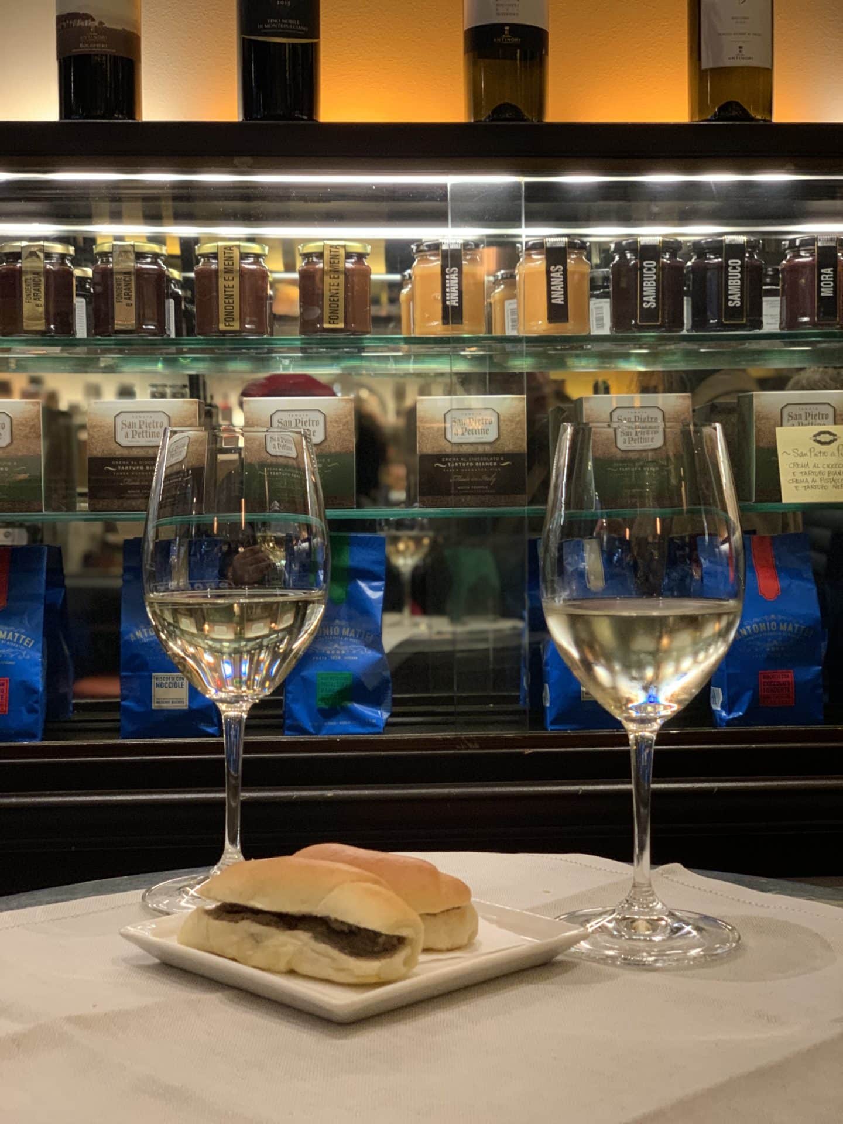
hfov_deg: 28.0
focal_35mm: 52
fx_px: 1688
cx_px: 422
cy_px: 562
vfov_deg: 36.8
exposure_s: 1/49
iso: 320
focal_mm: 6
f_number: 2.4
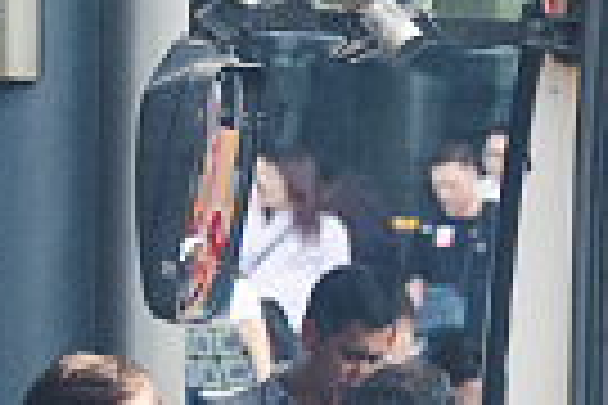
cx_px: 761
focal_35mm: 1091
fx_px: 18424
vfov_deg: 1.3
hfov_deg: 1.9
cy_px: 522
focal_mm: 96
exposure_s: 1/250
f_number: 5
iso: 320
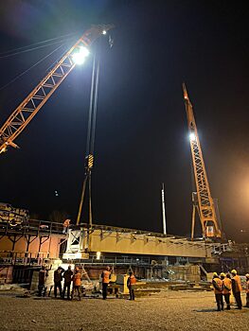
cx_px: 124
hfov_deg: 53.1
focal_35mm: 26
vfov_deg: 67.3
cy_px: 166
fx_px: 249
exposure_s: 1/30
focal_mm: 4.25
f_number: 1.8
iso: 1000
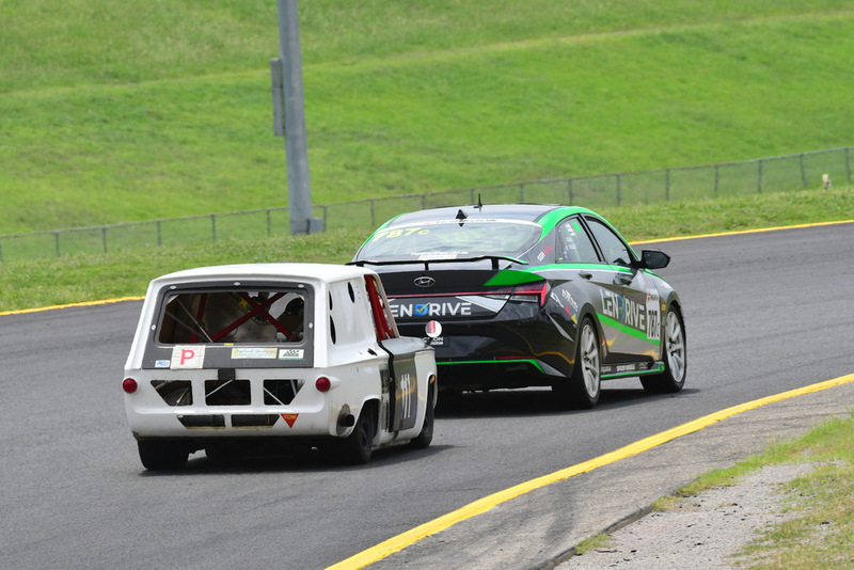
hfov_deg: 4.3
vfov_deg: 2.9
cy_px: 285
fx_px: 11390
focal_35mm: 480
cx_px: 427
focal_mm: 320
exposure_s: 1/640
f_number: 13
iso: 640
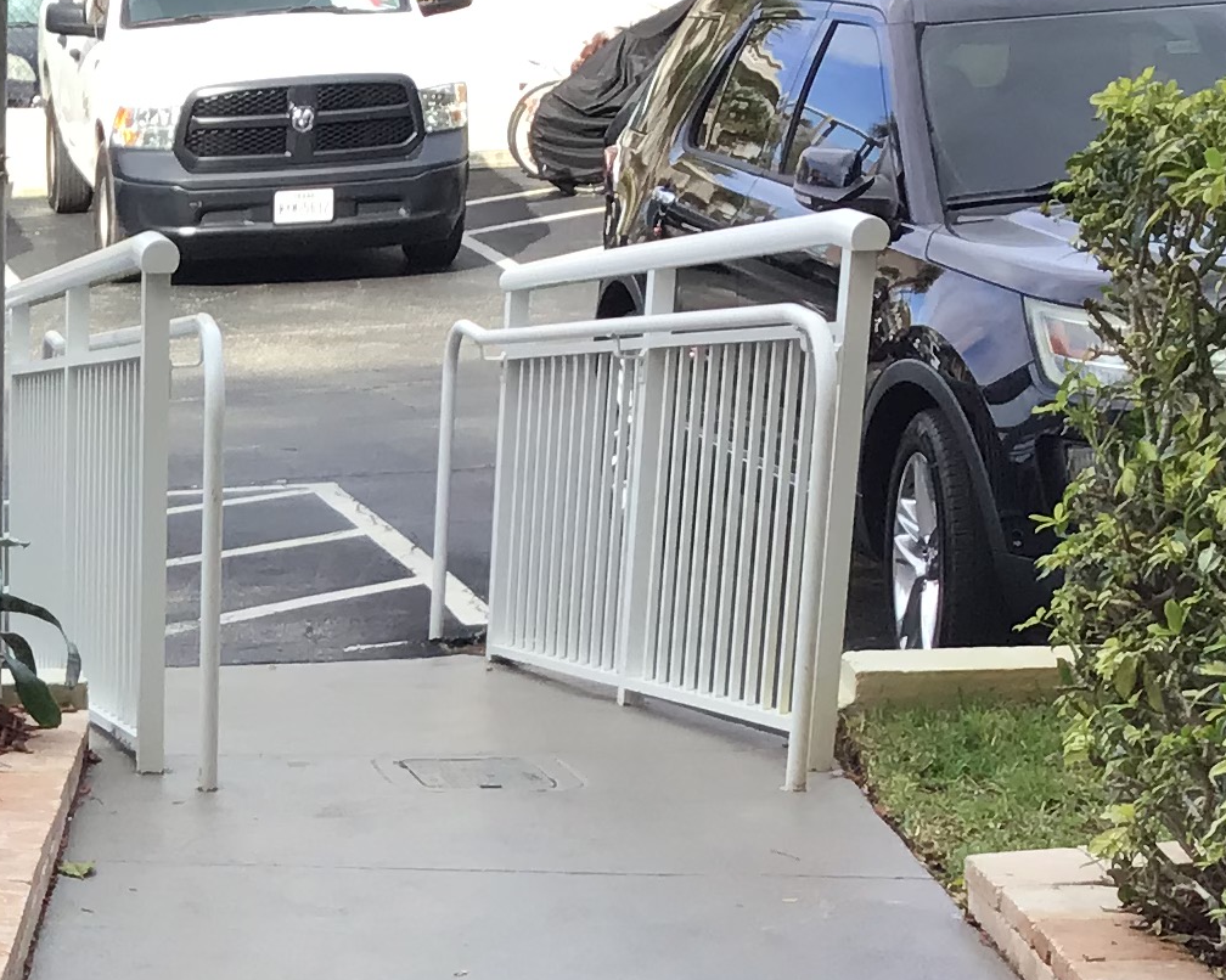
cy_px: 1100
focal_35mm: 98
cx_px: -269
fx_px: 3555
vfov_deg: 15.3
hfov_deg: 18.5
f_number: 2.4
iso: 25
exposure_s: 1/314
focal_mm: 3.3
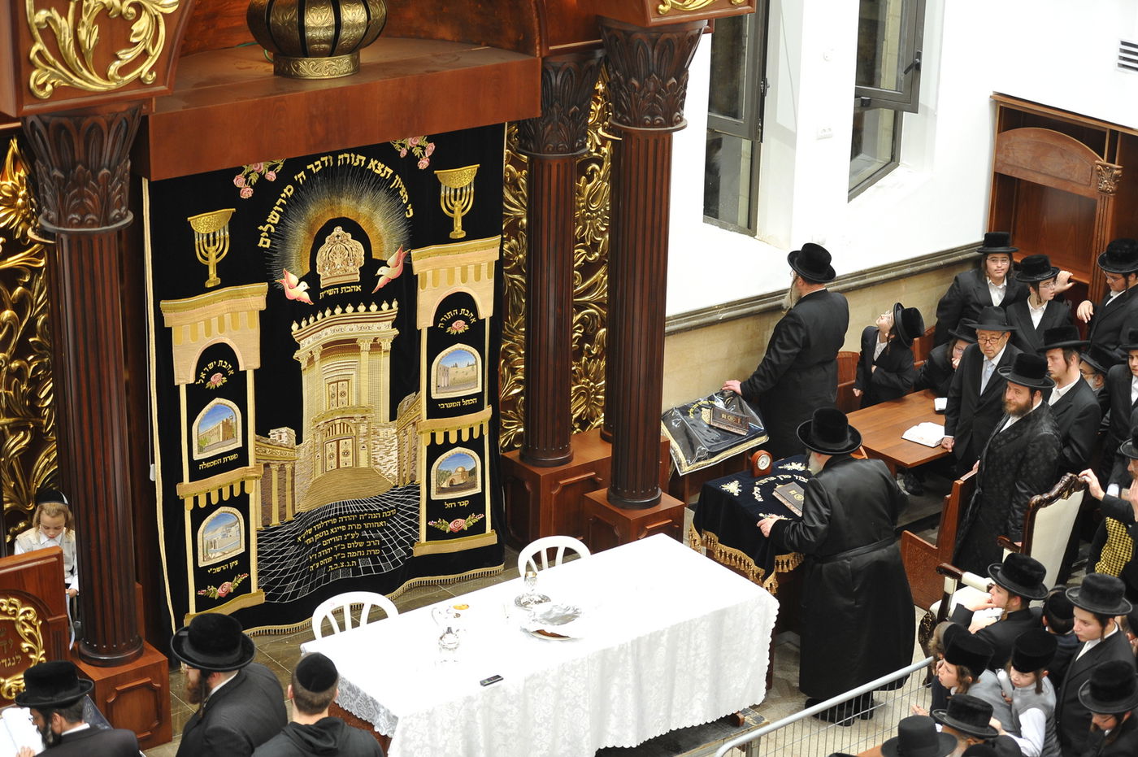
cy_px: 378
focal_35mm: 70
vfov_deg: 19.4
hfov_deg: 28.9
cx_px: 569
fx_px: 2211
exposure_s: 1/125
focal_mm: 70
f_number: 2.8
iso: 1250
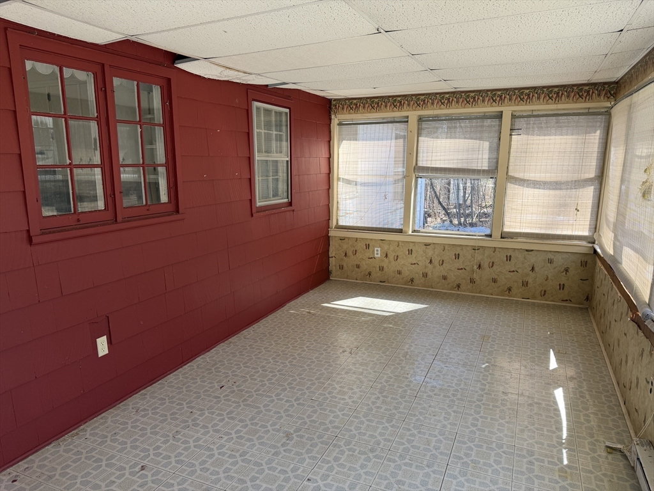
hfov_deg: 71.6
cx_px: 327
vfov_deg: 56.8
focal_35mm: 24
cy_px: 246
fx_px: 453
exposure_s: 1/376
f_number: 1.78
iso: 100
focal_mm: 6.76
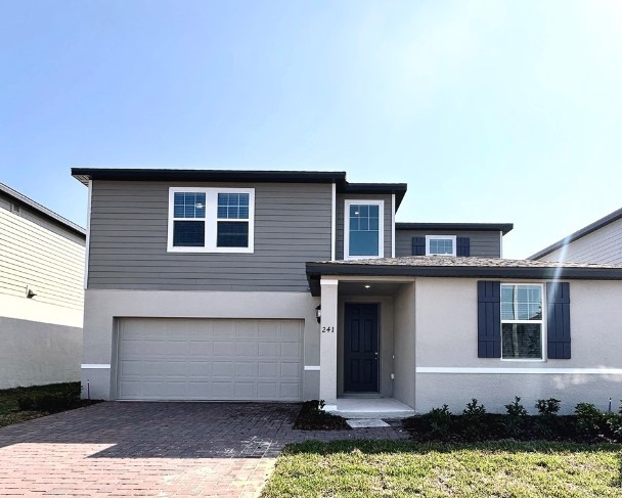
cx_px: 337
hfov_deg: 72.4
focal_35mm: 23
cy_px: 341
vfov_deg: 59.2
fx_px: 424
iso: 50
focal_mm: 2.22
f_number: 2.2
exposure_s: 1/1082
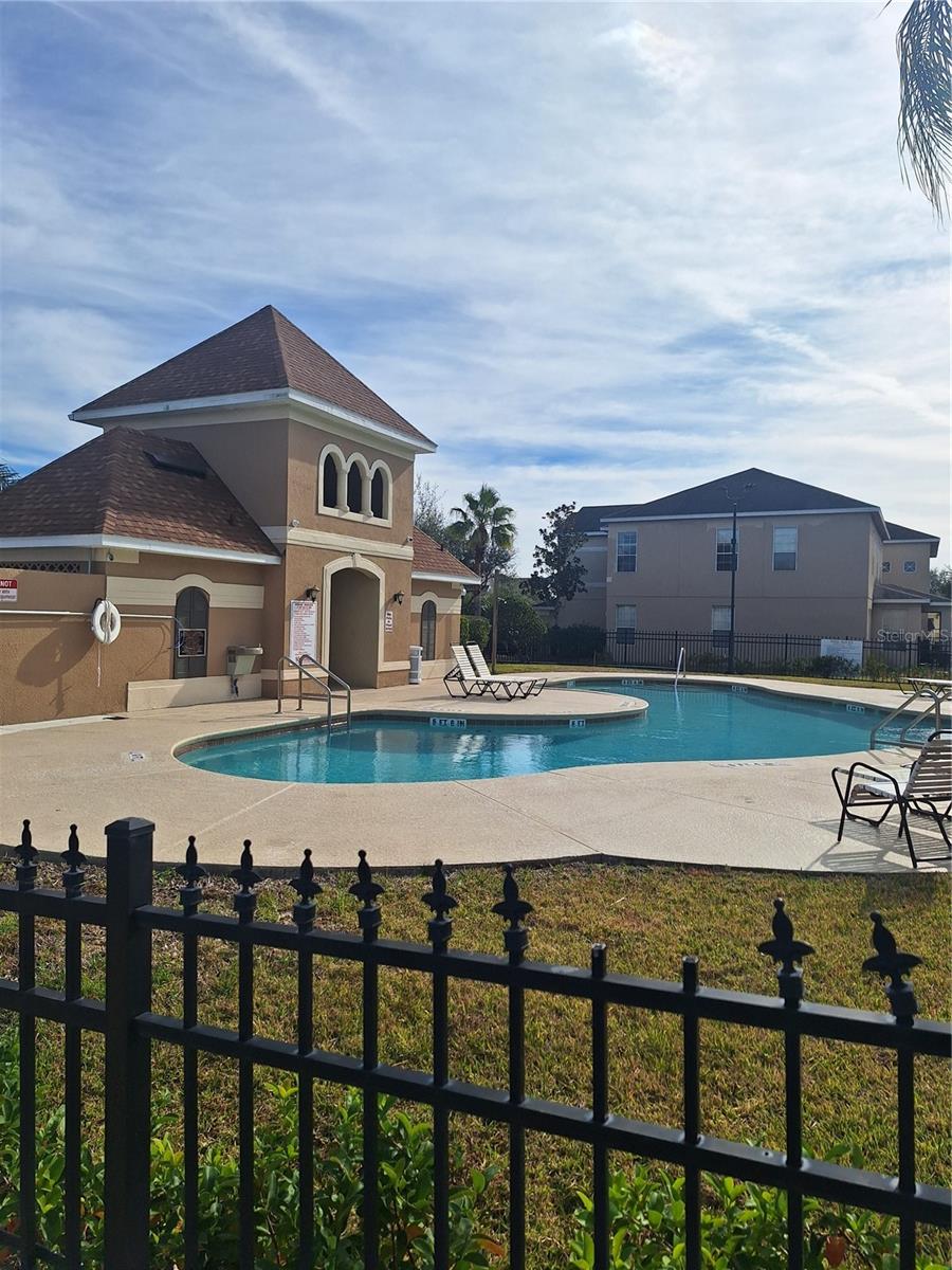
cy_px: 635
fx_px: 843
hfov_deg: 58.9
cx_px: 476
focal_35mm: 23
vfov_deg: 73.9
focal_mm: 5.54
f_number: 1.8
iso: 40
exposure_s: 1/6803
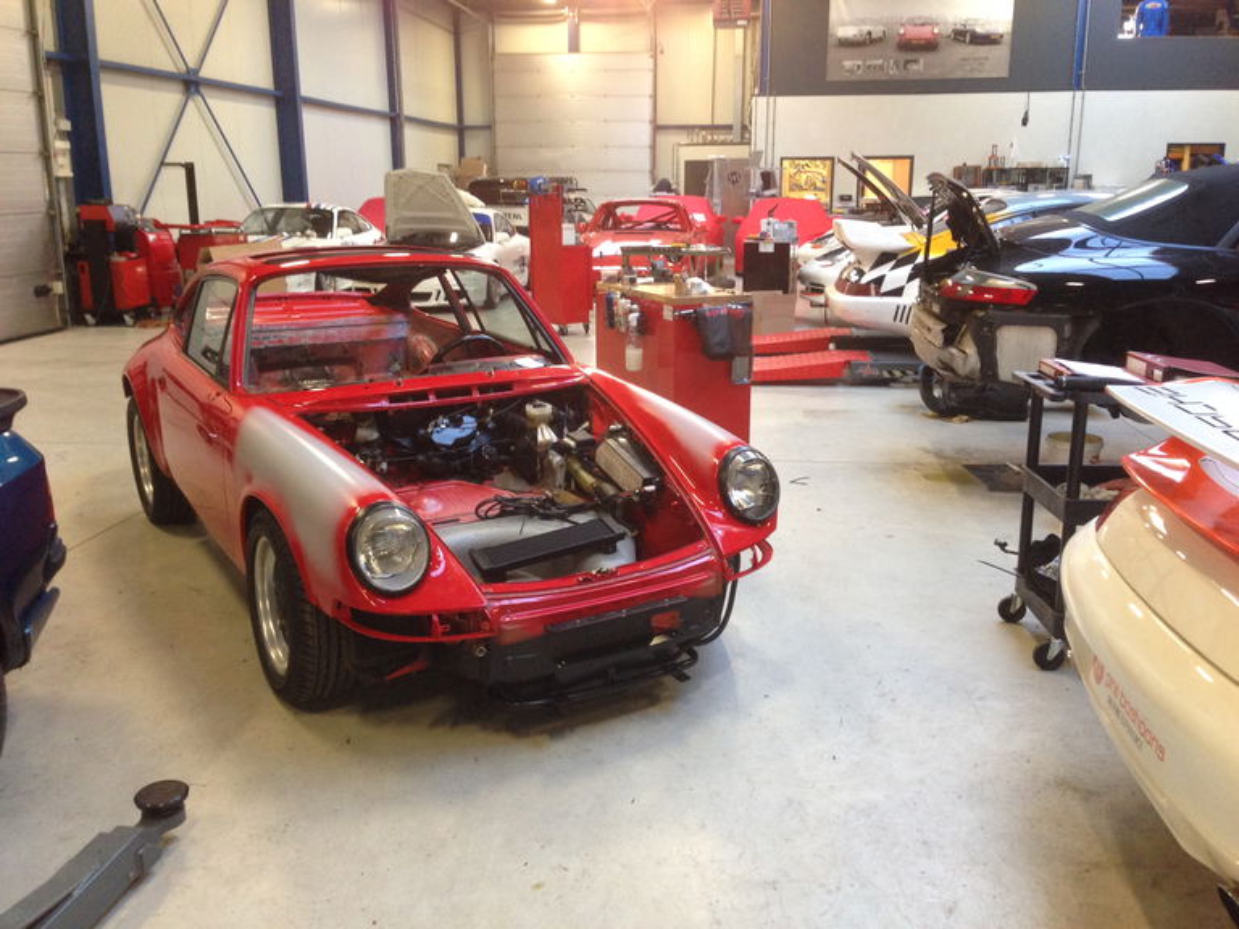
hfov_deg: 55.4
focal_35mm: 33
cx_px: 620
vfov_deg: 42.9
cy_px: 464
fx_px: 1181
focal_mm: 4.12
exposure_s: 1/20
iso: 200
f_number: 2.4
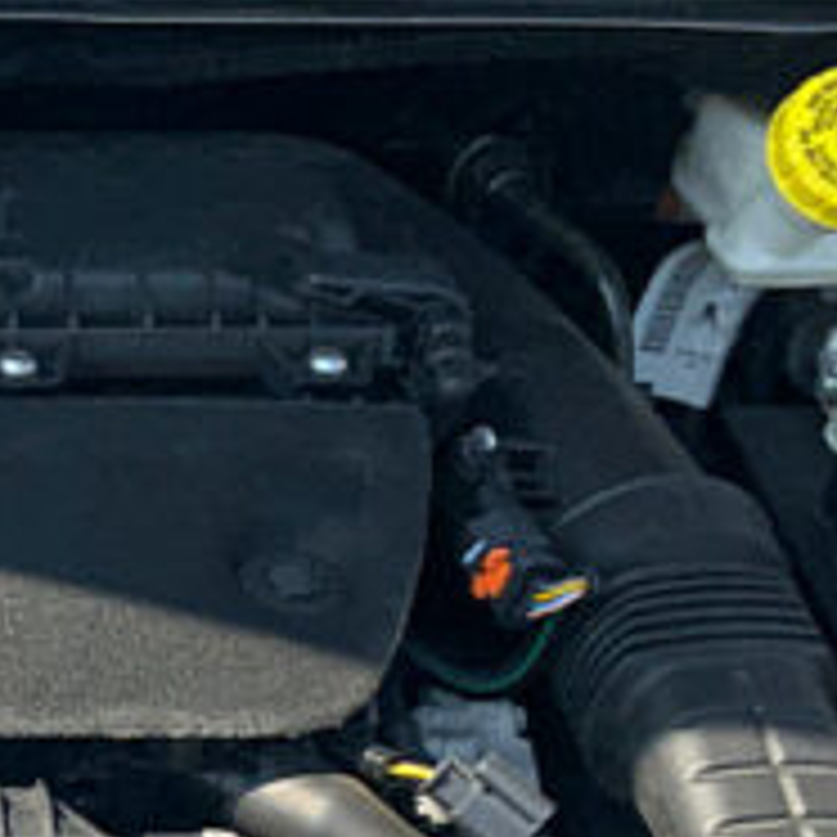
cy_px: 760
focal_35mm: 110
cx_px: -122
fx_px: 3009
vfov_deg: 15.6
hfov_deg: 15.4
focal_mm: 3
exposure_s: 1/1412
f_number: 1.8
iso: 16
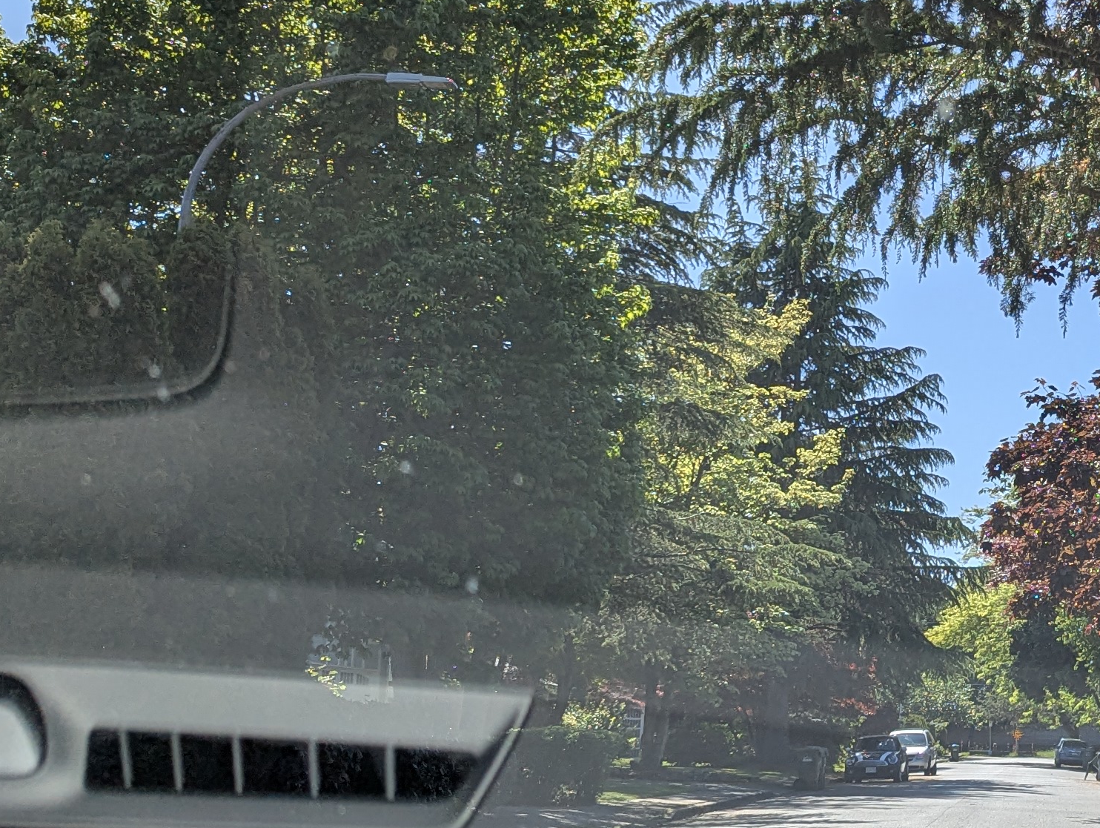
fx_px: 2100
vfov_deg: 22.3
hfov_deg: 28.2
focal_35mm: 66
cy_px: 465
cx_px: 998
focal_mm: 6.81
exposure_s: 1/1887
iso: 43
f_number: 1.85
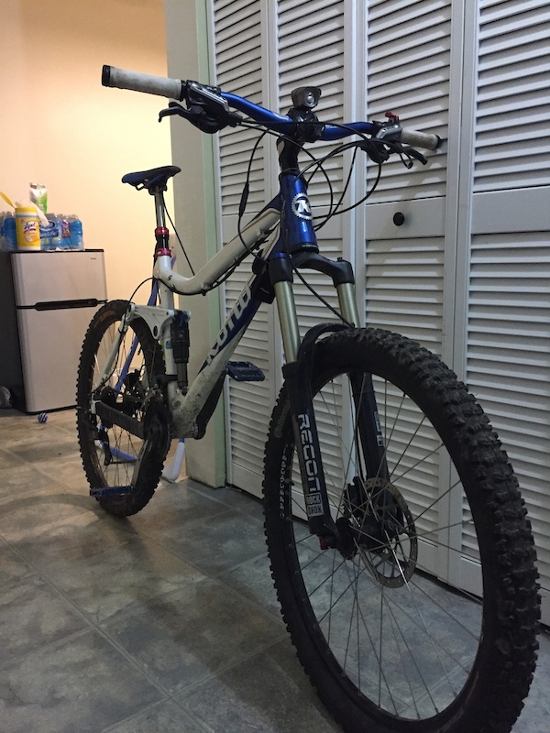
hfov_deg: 48.2
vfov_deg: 61.7
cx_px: 275
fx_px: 614
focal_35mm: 29
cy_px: 366
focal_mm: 4.15
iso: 250
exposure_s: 1/30
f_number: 2.2
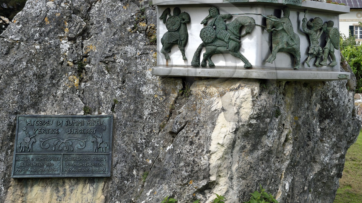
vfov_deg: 25.4
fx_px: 451
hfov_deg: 43.7
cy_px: 85
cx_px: 181
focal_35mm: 47
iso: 200
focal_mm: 44
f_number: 11
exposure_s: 1/250
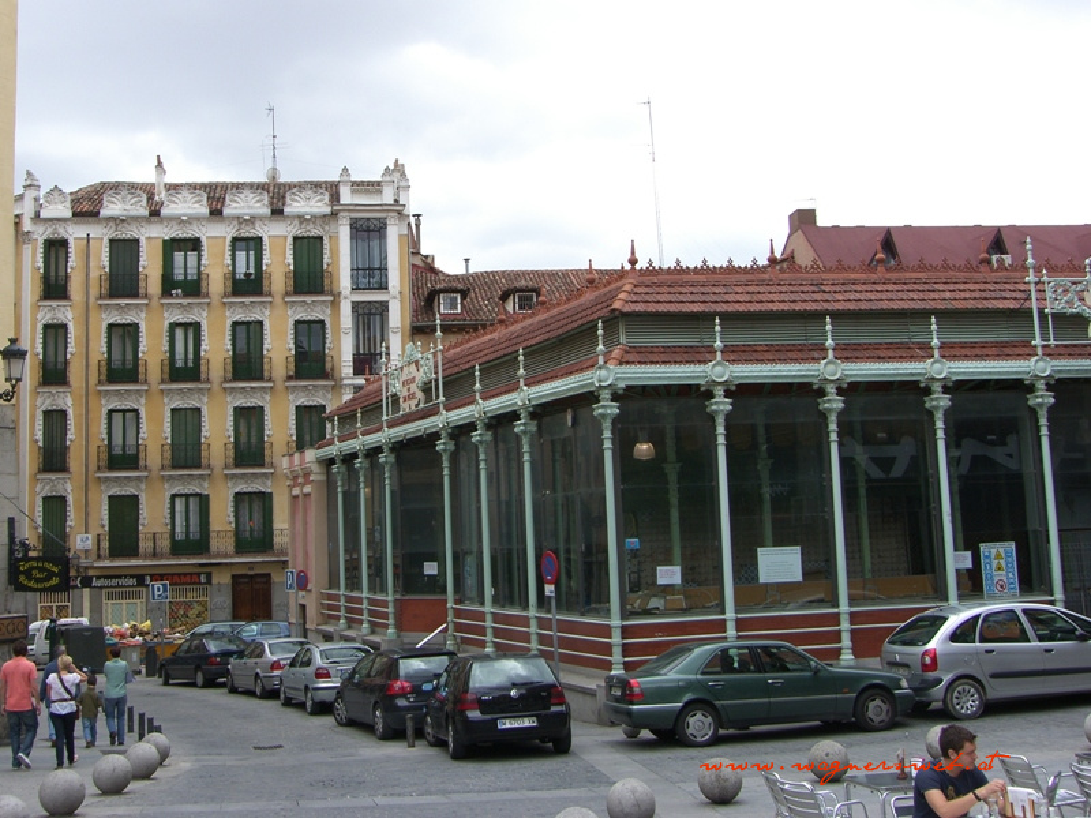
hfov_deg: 46.8
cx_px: 546
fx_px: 1261
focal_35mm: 40
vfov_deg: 36.0
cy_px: 409
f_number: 5
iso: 50
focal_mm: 10.3
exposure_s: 1/200
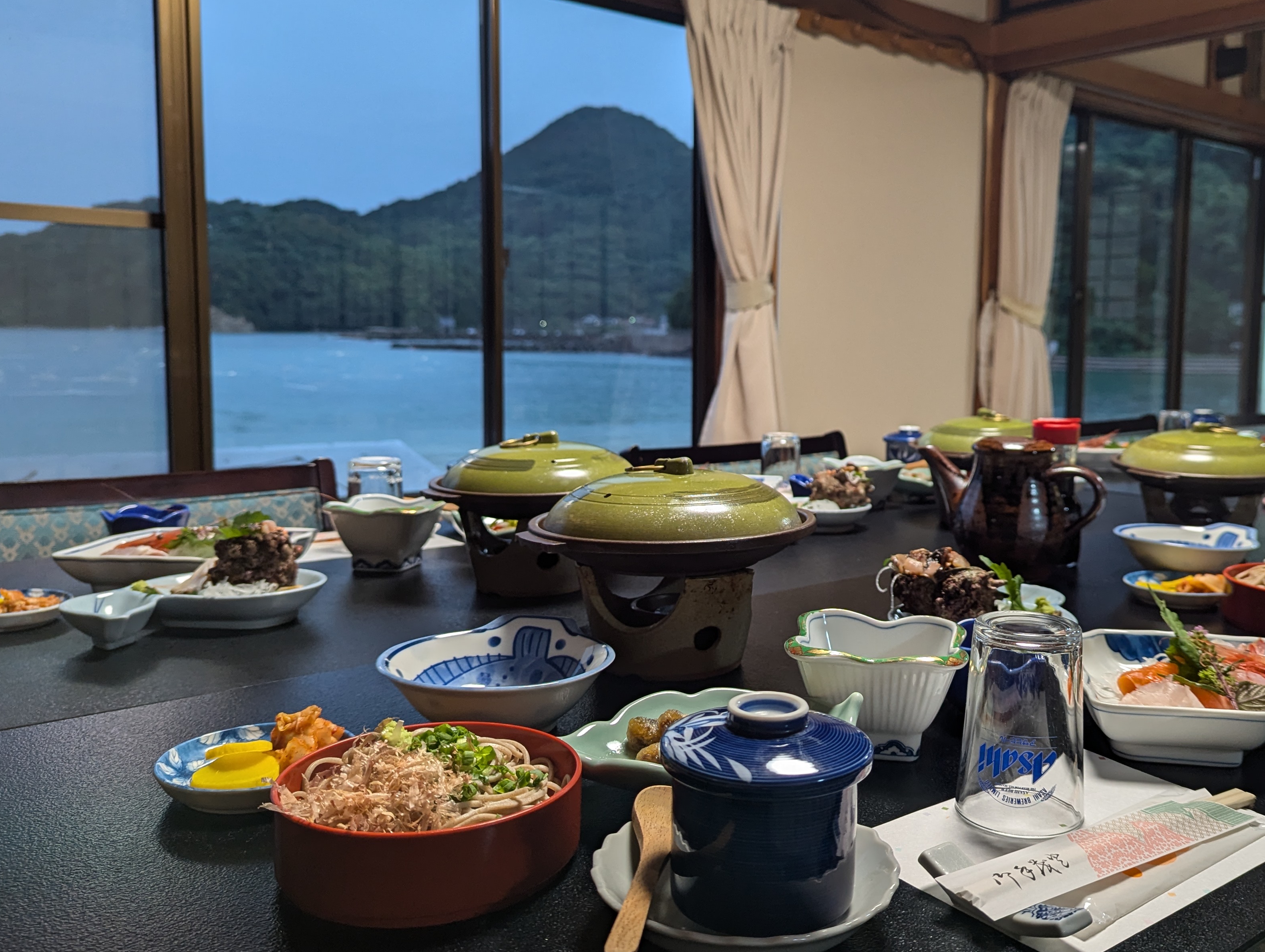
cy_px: 453
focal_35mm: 31
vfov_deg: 45.5
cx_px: 795
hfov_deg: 57.5
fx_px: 1134
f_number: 1.85
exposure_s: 1/80.1
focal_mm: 6.81
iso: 197
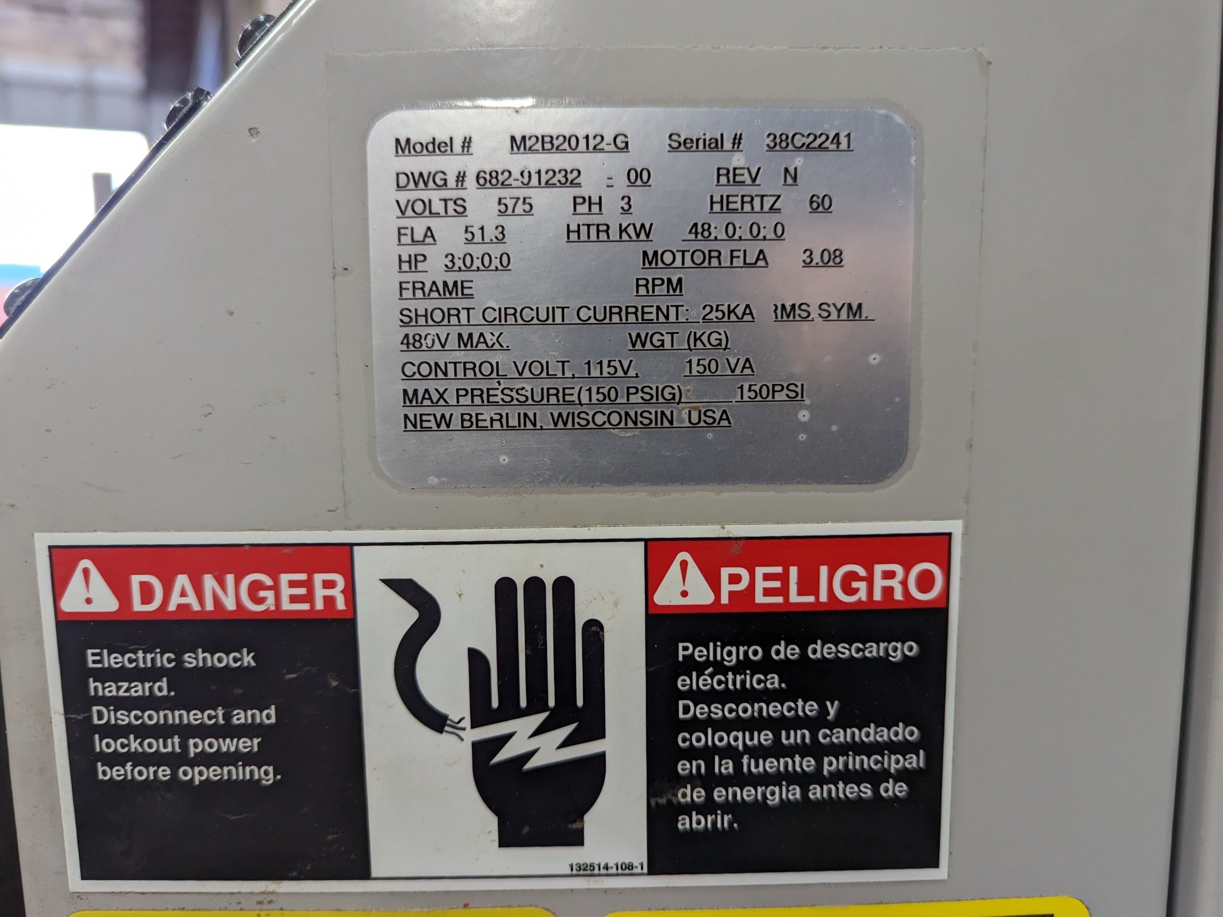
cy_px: 458
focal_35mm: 24
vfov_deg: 56.8
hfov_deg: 71.6
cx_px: 612
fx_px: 848
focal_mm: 6.81
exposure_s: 1/120
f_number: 1.85
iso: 323
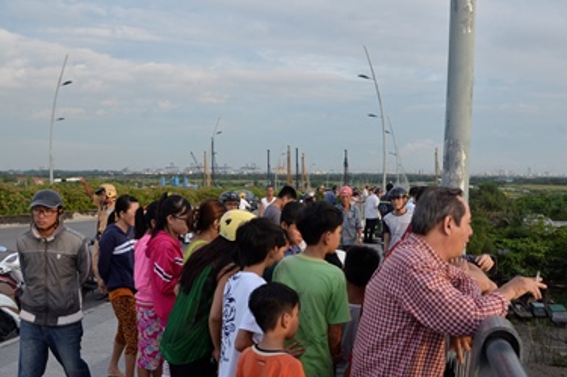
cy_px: 219
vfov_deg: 35.2
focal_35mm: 38
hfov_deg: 51.1
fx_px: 591
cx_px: 321
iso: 1250
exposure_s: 1/500
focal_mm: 21
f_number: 11
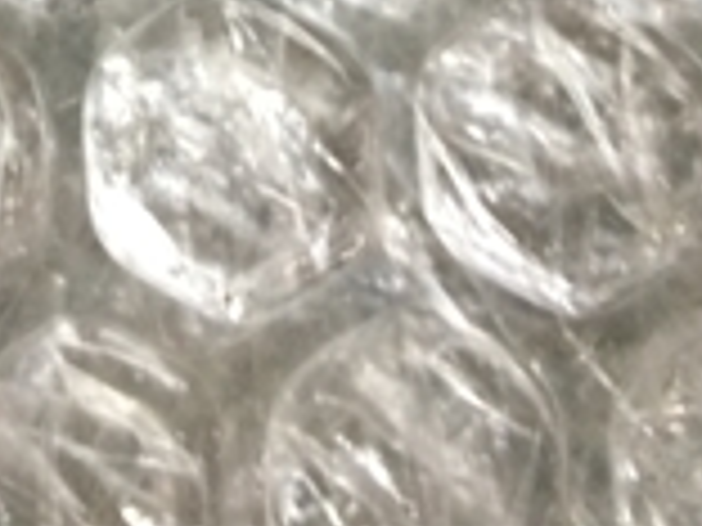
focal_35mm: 119
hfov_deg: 15.7
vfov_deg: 11.2
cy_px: -544
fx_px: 2413
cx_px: -212
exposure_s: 1/30
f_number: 2.2
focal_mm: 4.15
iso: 160
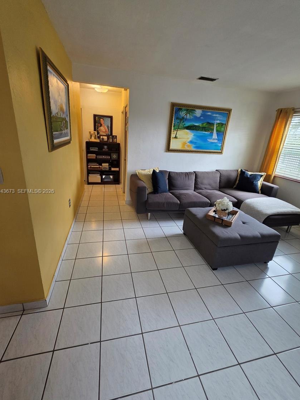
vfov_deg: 102.0
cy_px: 192
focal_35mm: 14
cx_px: 149
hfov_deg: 85.7
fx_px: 162
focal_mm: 2.2
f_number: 1.9
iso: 250
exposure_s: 1/120
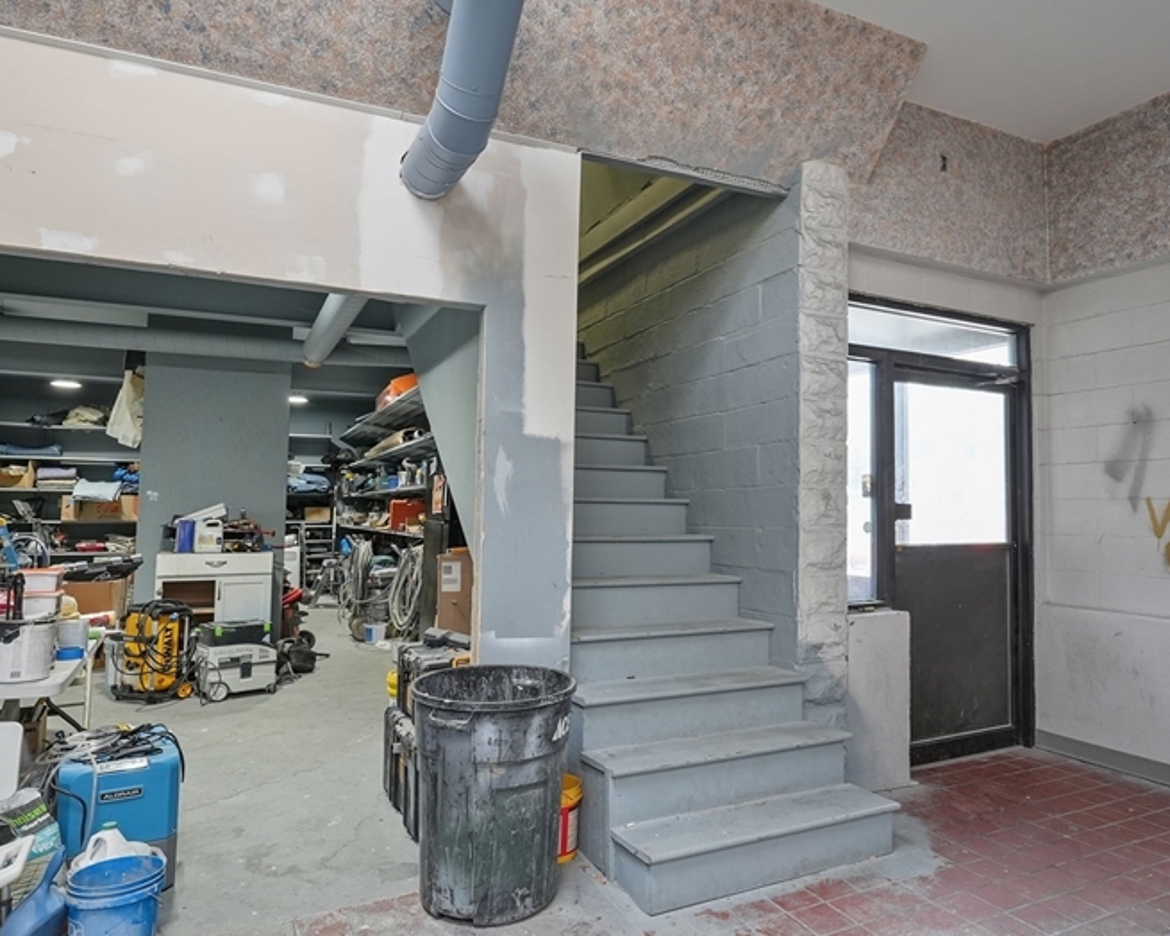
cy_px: 549
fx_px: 762
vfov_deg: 62.7
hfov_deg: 74.9
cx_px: 636
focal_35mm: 22
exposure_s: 1/20
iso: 500
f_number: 6.3
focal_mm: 10
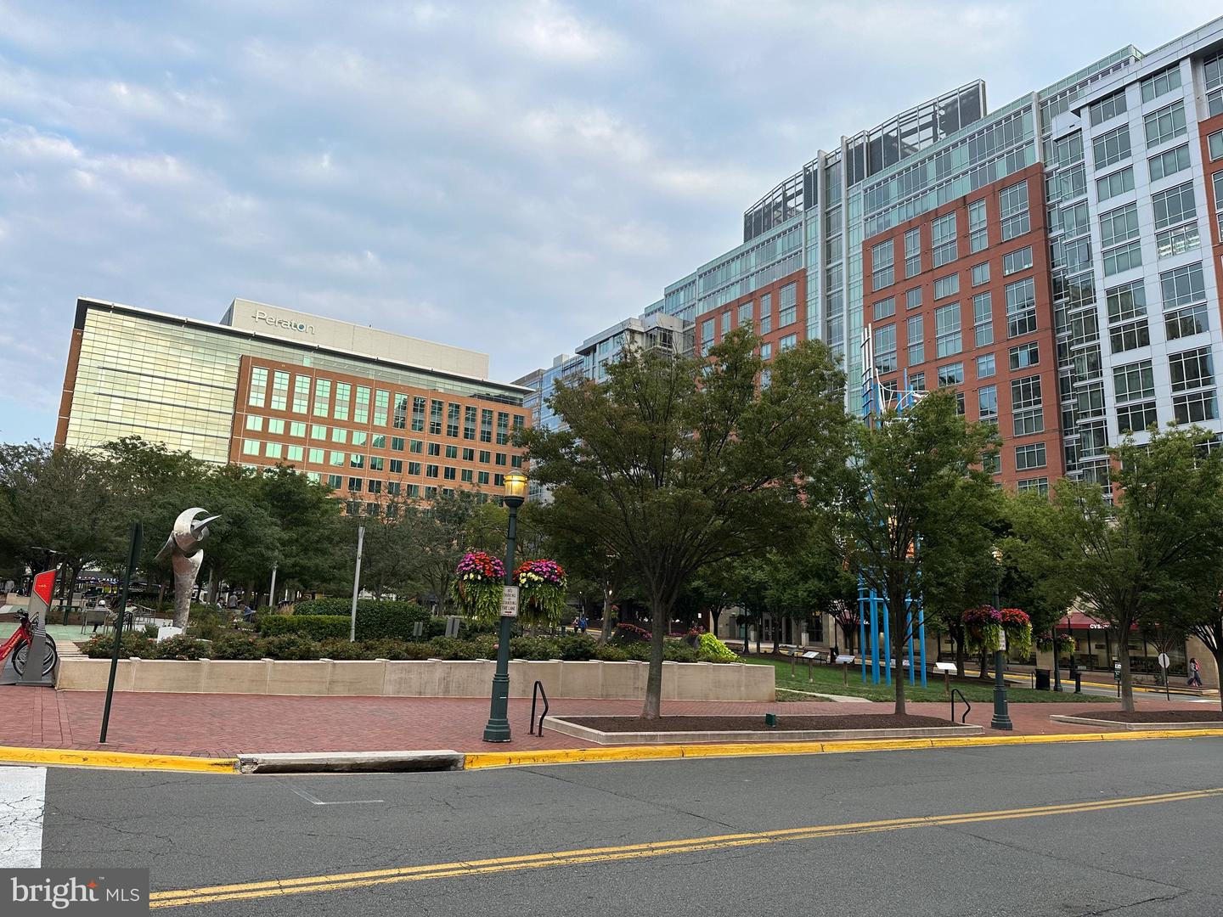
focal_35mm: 24
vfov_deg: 56.8
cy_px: 458
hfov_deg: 71.6
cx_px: 612
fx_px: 848
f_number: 1.78
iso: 80
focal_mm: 6.86
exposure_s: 1/927
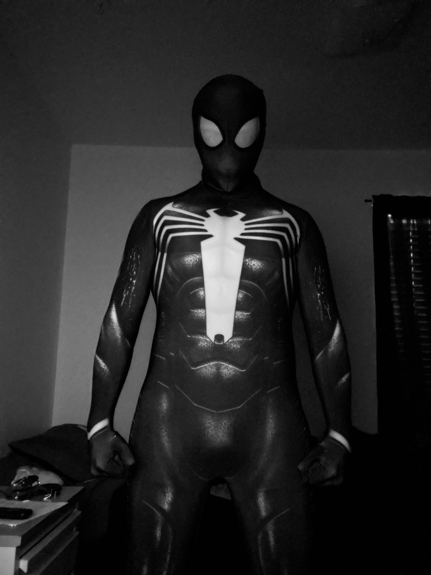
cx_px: 216
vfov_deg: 60.0
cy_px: 288
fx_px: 498
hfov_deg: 46.8
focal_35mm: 30
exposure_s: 1/15
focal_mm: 2.71
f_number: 2.2
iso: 2000
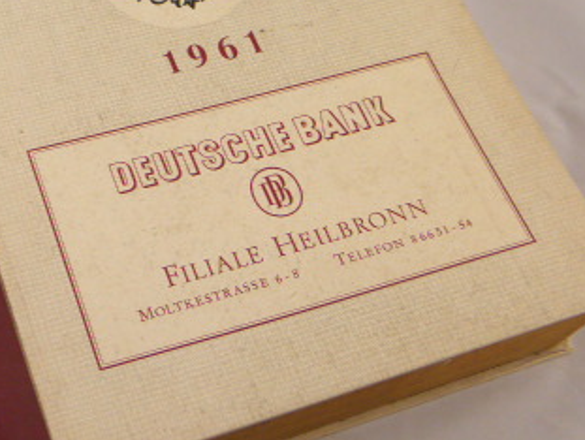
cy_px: 126
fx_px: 1252
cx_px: 141
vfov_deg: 19.8
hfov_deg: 26.0
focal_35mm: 74
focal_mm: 6.4
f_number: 3.7
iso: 100
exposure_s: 1/60
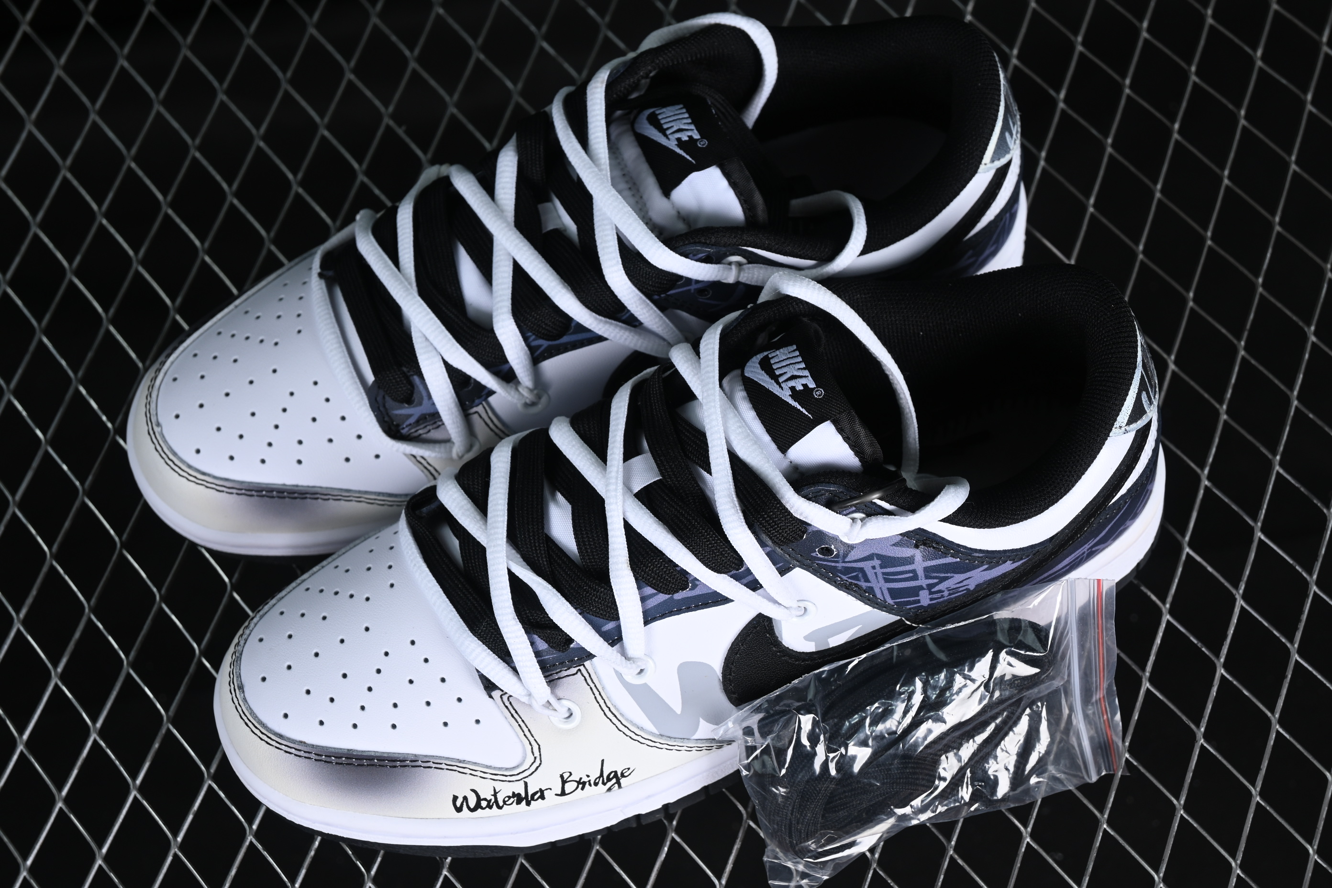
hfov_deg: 27.0
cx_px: 666
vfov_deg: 18.2
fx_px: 2775
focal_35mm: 75
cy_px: 444
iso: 160
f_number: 7.1
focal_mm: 50
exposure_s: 1/60
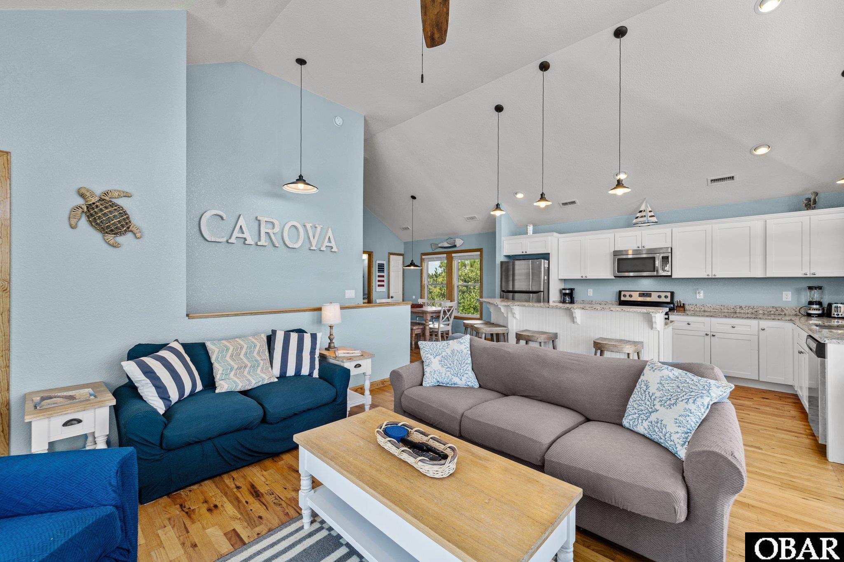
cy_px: 281
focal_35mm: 14
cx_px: 422
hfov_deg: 104.3
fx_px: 328
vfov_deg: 81.2
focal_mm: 14
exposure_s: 1/5
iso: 100
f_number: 8
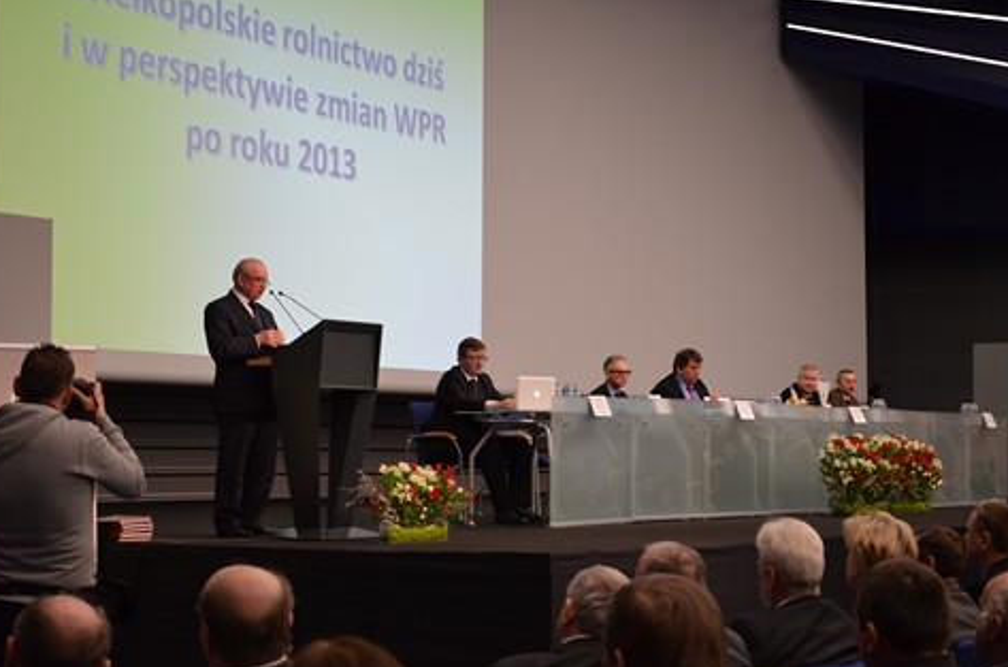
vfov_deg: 18.6
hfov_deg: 27.8
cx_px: 503
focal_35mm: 73
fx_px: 2039
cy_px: 331
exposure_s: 1/30
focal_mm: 46
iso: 1000
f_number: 5.3
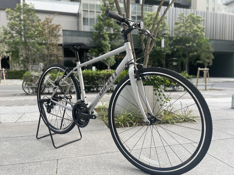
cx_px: 117
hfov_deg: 67.3
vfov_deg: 53.1
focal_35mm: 26
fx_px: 176
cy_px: 88
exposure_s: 1/581
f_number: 1.6
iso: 50
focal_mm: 4.2
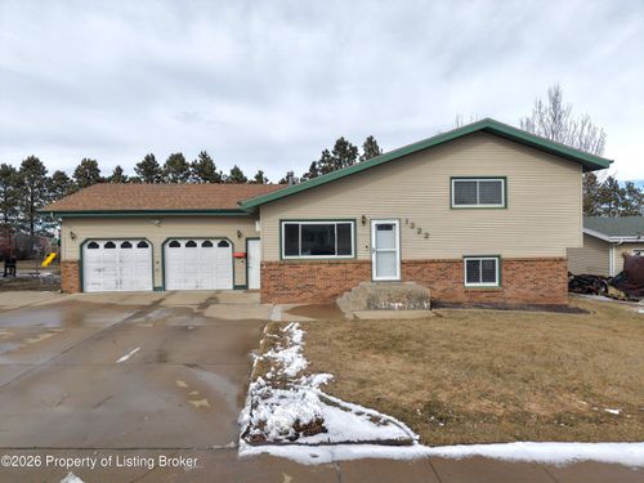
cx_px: 322
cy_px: 242
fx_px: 446
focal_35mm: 24
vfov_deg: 56.8
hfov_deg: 71.6
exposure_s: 1/4000
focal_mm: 8.67
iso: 160
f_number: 1.8
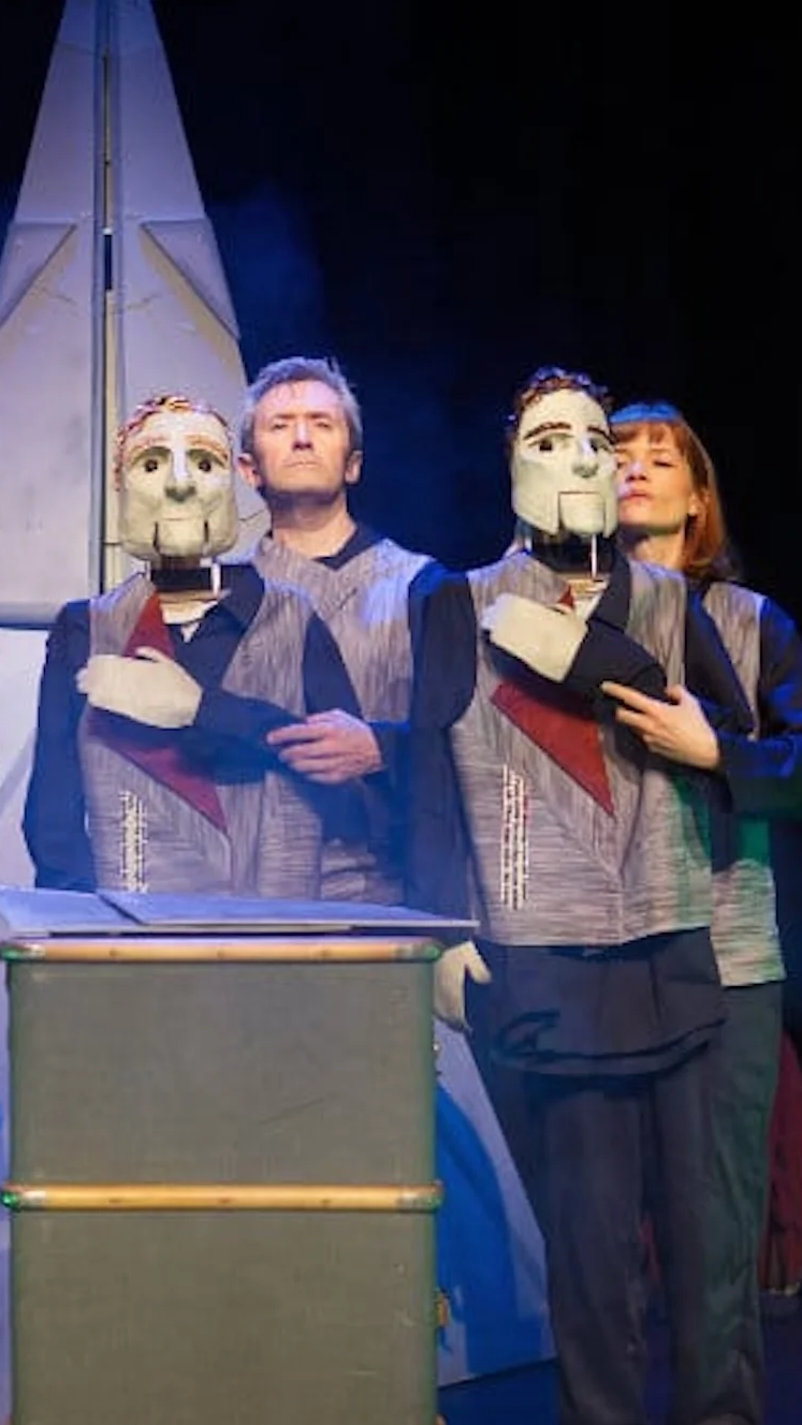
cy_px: 714
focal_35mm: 71
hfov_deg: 16.9
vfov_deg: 29.7
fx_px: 2684
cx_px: 238
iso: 100
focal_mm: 30
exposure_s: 1/60
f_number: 1.8
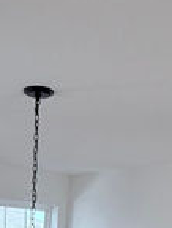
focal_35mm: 74
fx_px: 490
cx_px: 49
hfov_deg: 19.8
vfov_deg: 20.2
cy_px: 393
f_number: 2.2
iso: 50
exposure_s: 1/138
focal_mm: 2.22
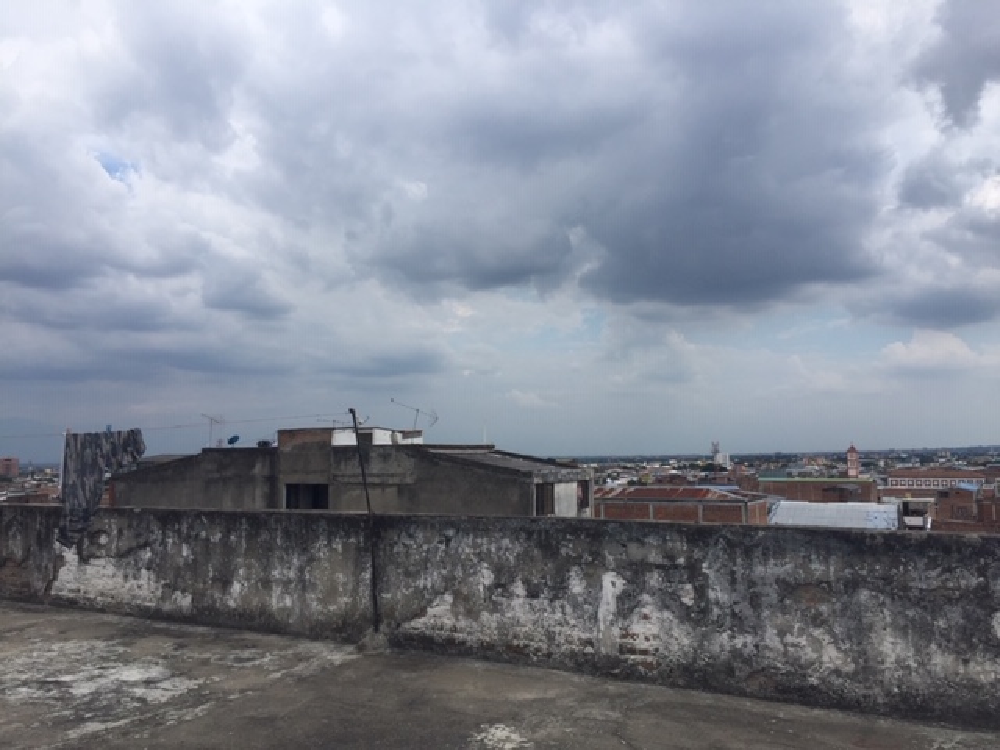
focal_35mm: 29
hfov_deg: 61.7
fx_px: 838
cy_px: 375
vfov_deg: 48.2
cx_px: 500
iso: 32
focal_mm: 4.15
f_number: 2.2
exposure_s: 1/2083
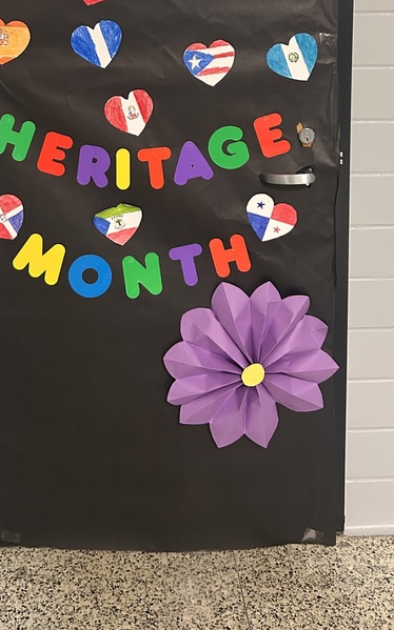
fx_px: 791
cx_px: 157
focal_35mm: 46
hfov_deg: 27.9
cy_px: 106
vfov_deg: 41.2
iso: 500
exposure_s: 1/60
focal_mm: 5.7
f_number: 1.5
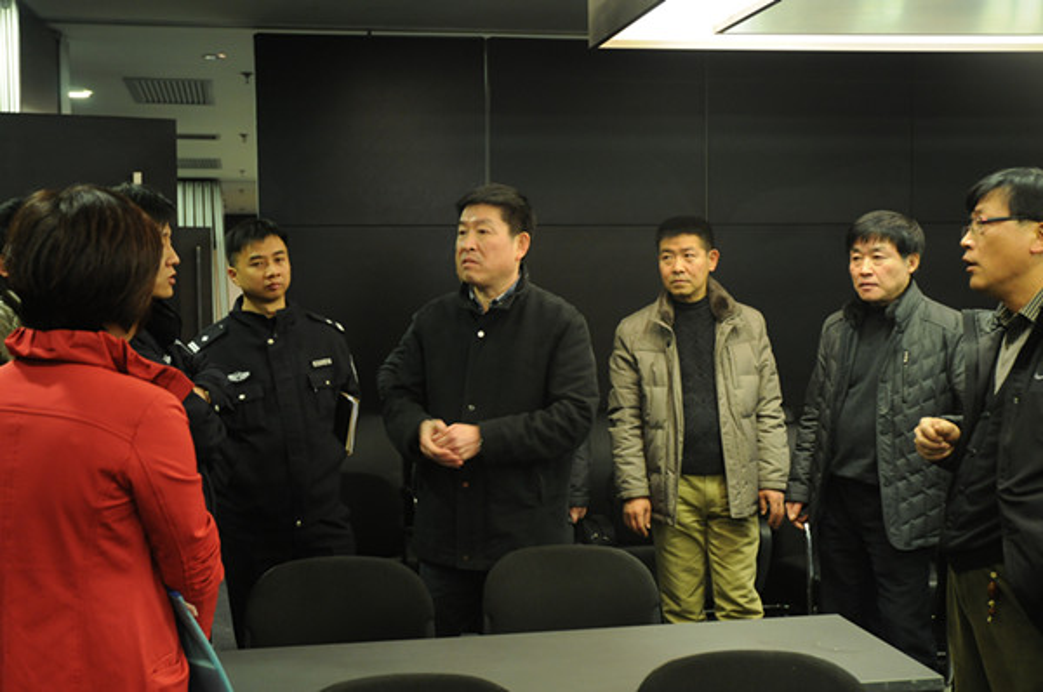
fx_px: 1519
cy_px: 346
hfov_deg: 37.9
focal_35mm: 52
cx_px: 522
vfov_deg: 25.7
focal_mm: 35
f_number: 4.2
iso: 800
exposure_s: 1/25
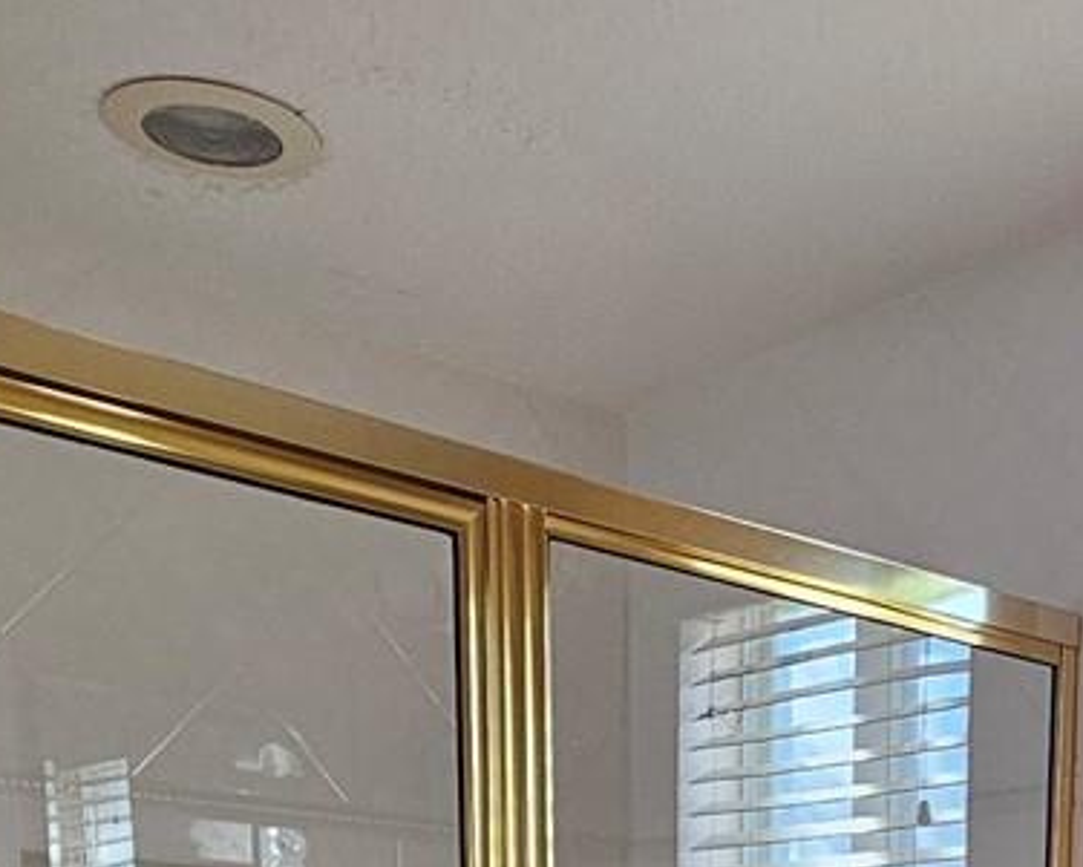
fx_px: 1731
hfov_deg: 33.9
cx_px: 835
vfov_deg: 21.4
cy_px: 1446
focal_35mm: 54
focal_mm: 2.2
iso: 200
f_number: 2.2
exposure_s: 1/60
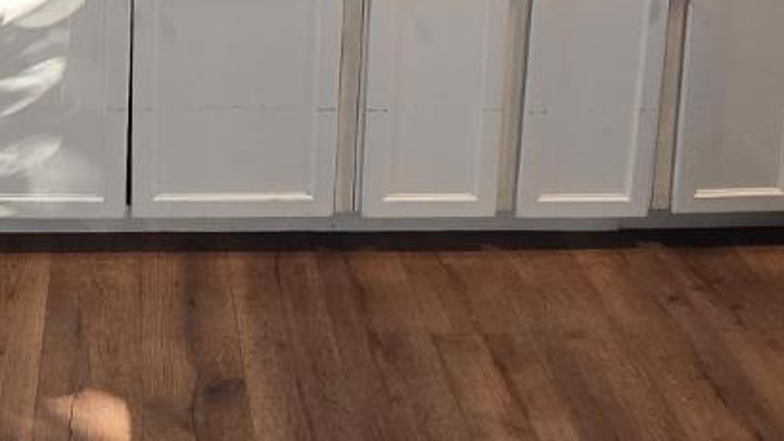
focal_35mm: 52
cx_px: 169
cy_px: -260
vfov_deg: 19.4
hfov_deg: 38.5
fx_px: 1081
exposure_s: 1/60
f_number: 2.2
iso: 160
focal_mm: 2.2
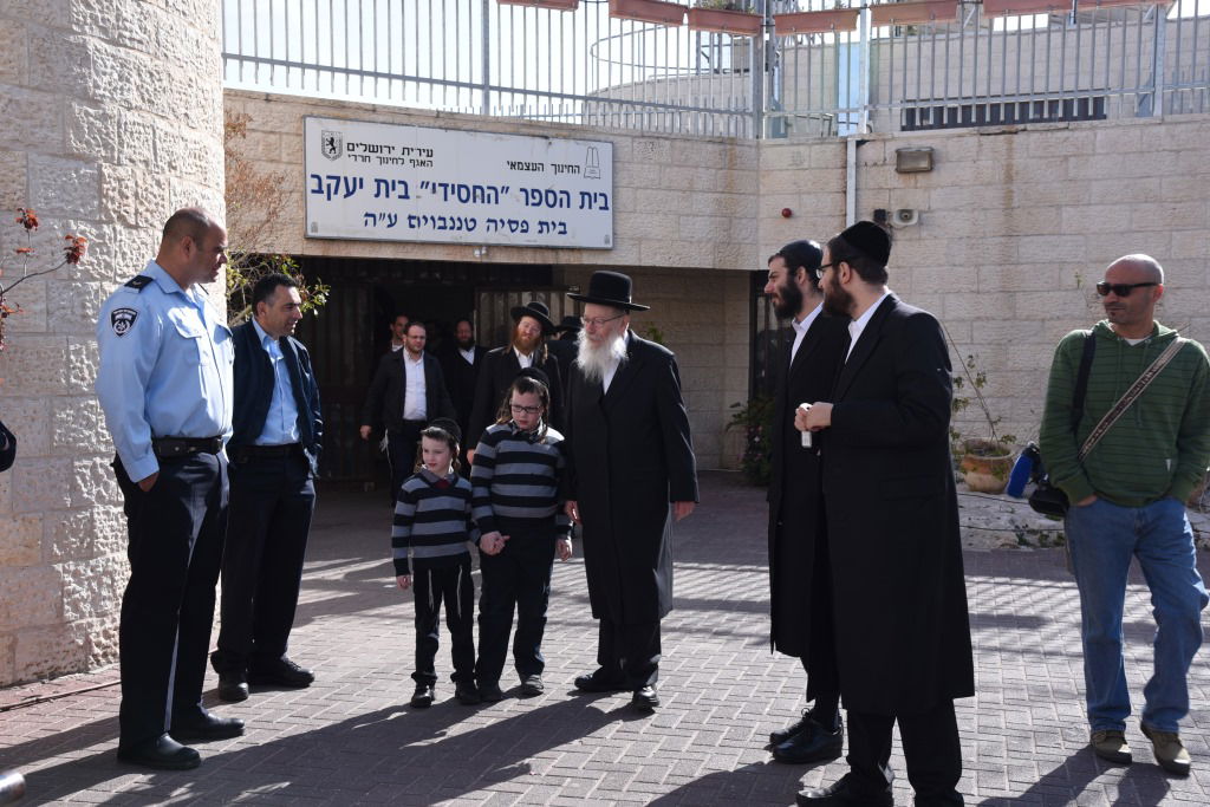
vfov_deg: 30.5
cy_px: 404
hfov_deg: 44.5
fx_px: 1479
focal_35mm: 44
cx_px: 605
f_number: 8
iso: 160
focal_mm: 44
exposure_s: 1/200
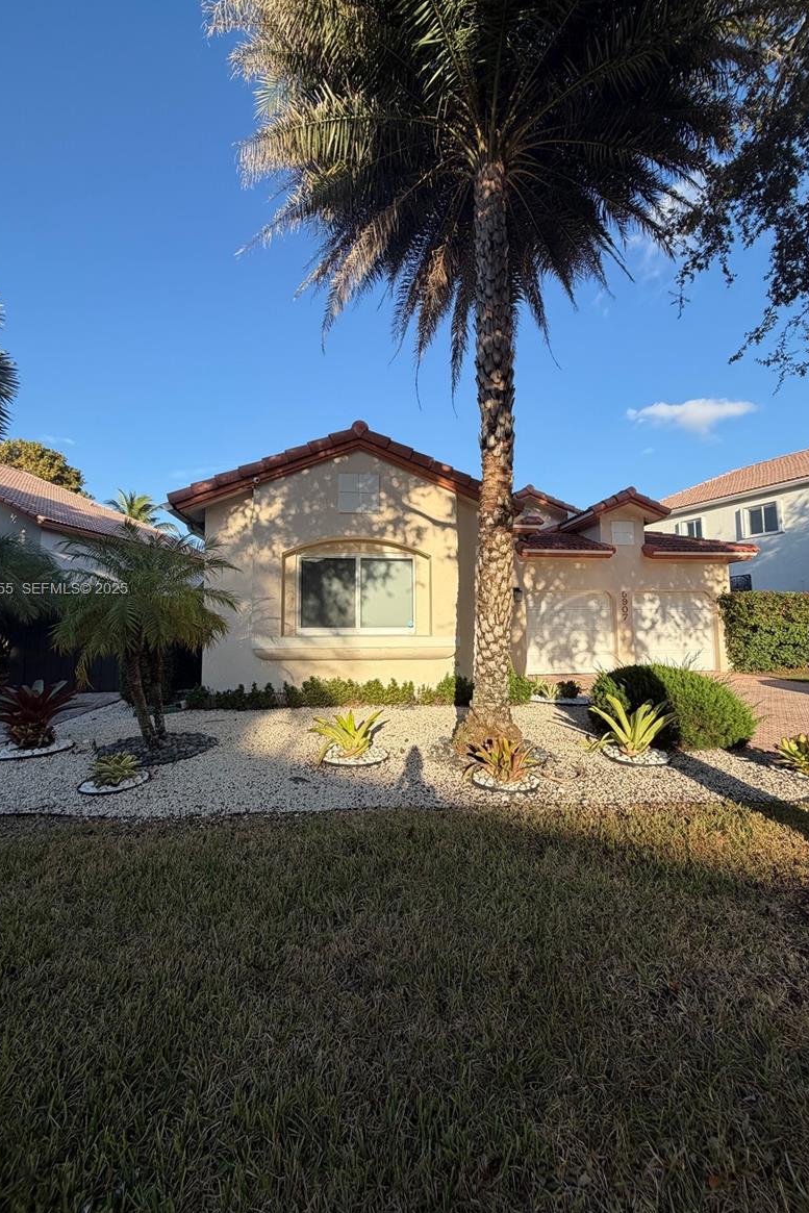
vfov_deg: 100.4
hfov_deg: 77.3
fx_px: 505
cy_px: 590
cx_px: 404
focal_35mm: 15
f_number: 2.2
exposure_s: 1/751
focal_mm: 2.22
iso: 40
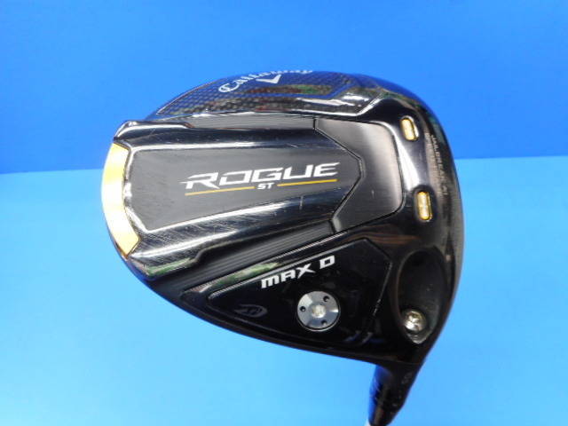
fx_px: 410
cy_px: 213
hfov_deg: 69.4
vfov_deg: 54.9
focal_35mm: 25
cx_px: 284
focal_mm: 4.5
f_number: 3.7
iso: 160
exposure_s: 1/30
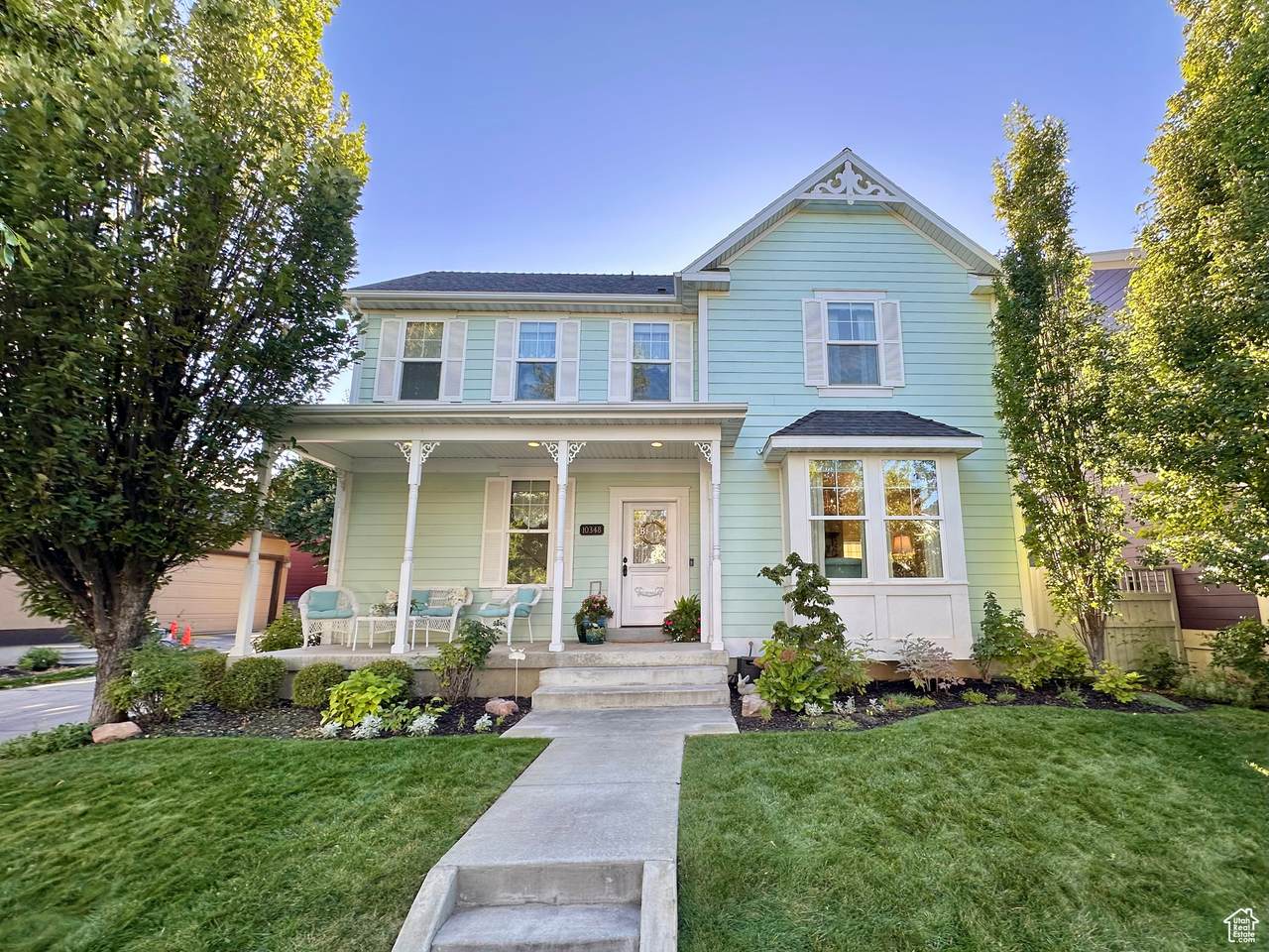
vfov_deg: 85.7
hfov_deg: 102.1
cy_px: 476
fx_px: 513
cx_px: 634
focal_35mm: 14
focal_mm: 2.22
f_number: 2.2
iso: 40
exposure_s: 1/194
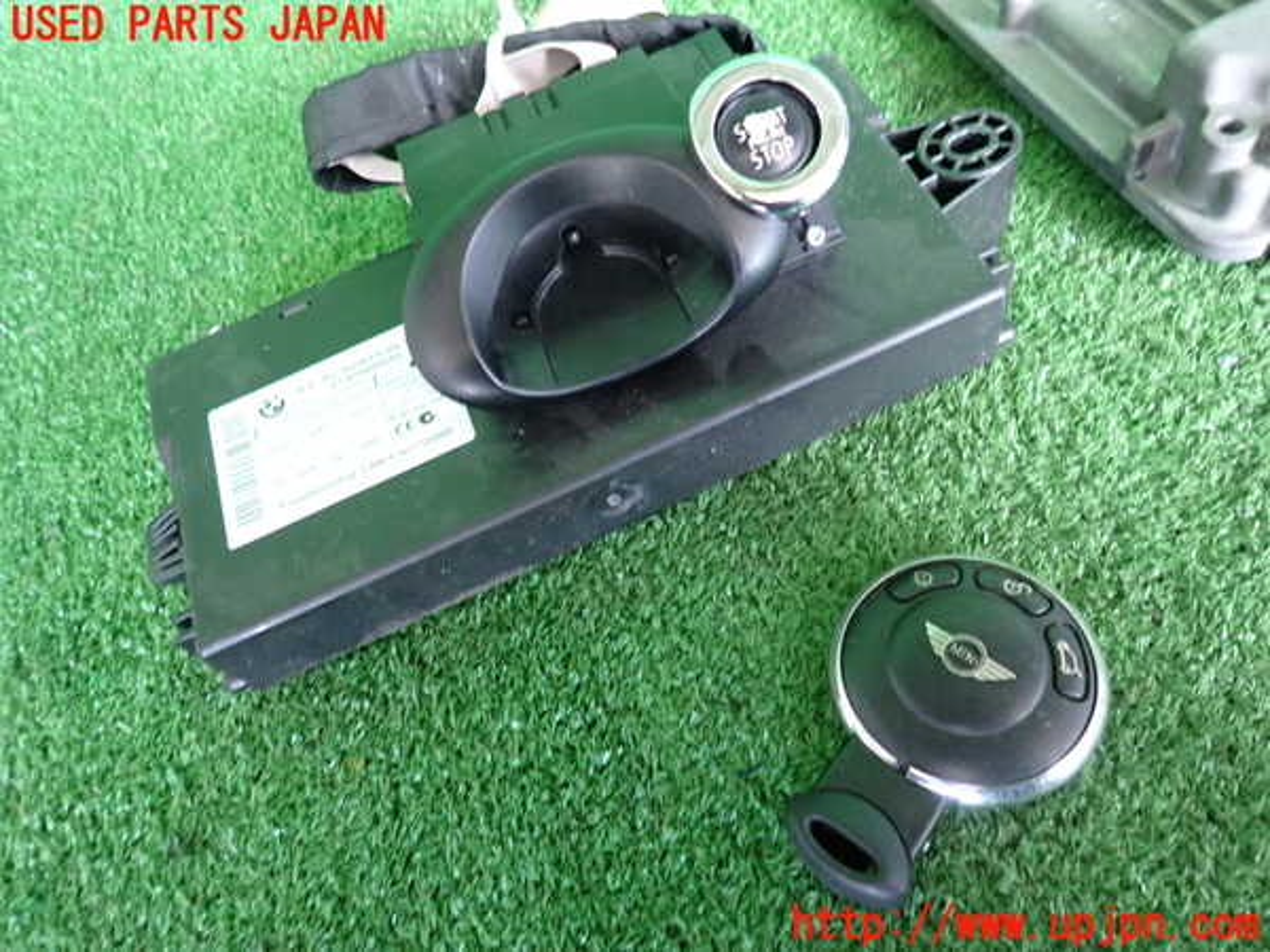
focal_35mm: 25
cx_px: 635
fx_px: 917
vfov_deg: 54.9
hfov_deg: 69.4
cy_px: 476
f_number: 2
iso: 500
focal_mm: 4.5
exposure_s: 1/30
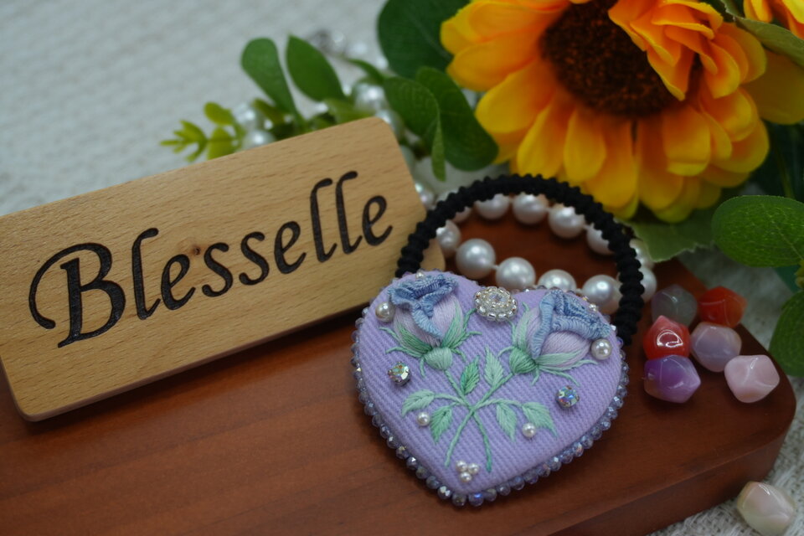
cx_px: 402
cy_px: 268
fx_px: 1038
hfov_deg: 42.3
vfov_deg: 28.9
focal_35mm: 46
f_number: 5
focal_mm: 31
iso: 200
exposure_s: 1/60
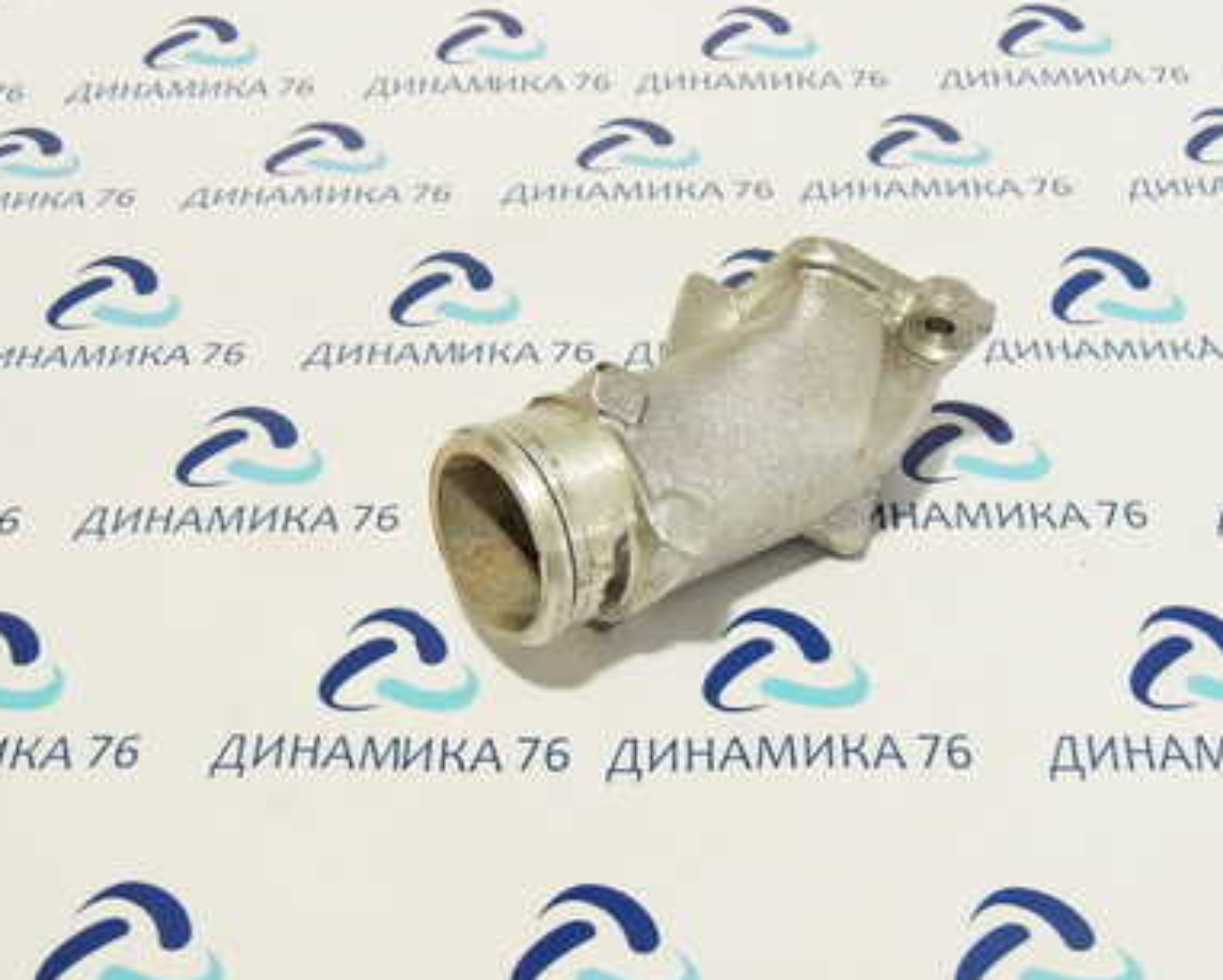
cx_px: 682
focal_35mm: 60
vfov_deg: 25.4
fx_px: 2173
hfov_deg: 31.4
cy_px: 460
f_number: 3.5
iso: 400
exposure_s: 1/30
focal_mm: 8.3
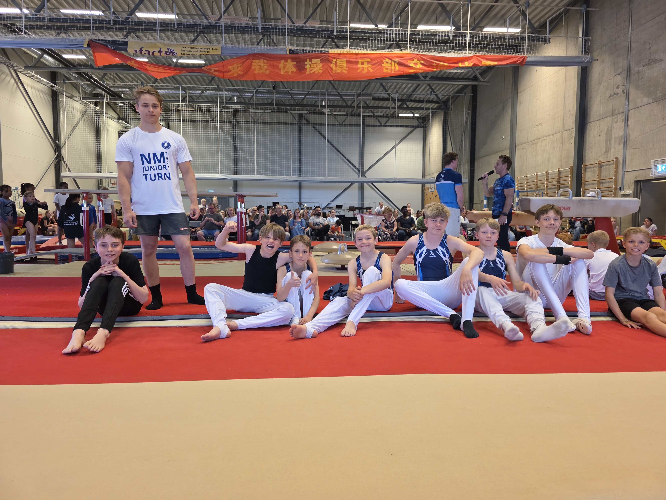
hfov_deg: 73.9
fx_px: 443
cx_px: 333
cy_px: 250
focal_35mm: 23
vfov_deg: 58.9
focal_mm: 6.3
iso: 640
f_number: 1.7
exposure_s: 1/100
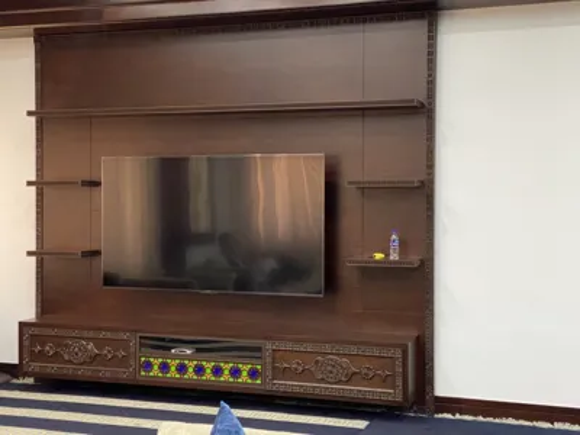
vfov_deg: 28.0
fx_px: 871
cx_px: 290
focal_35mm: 52
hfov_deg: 36.8
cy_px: 218
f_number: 2
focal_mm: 6
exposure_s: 1/50
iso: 320
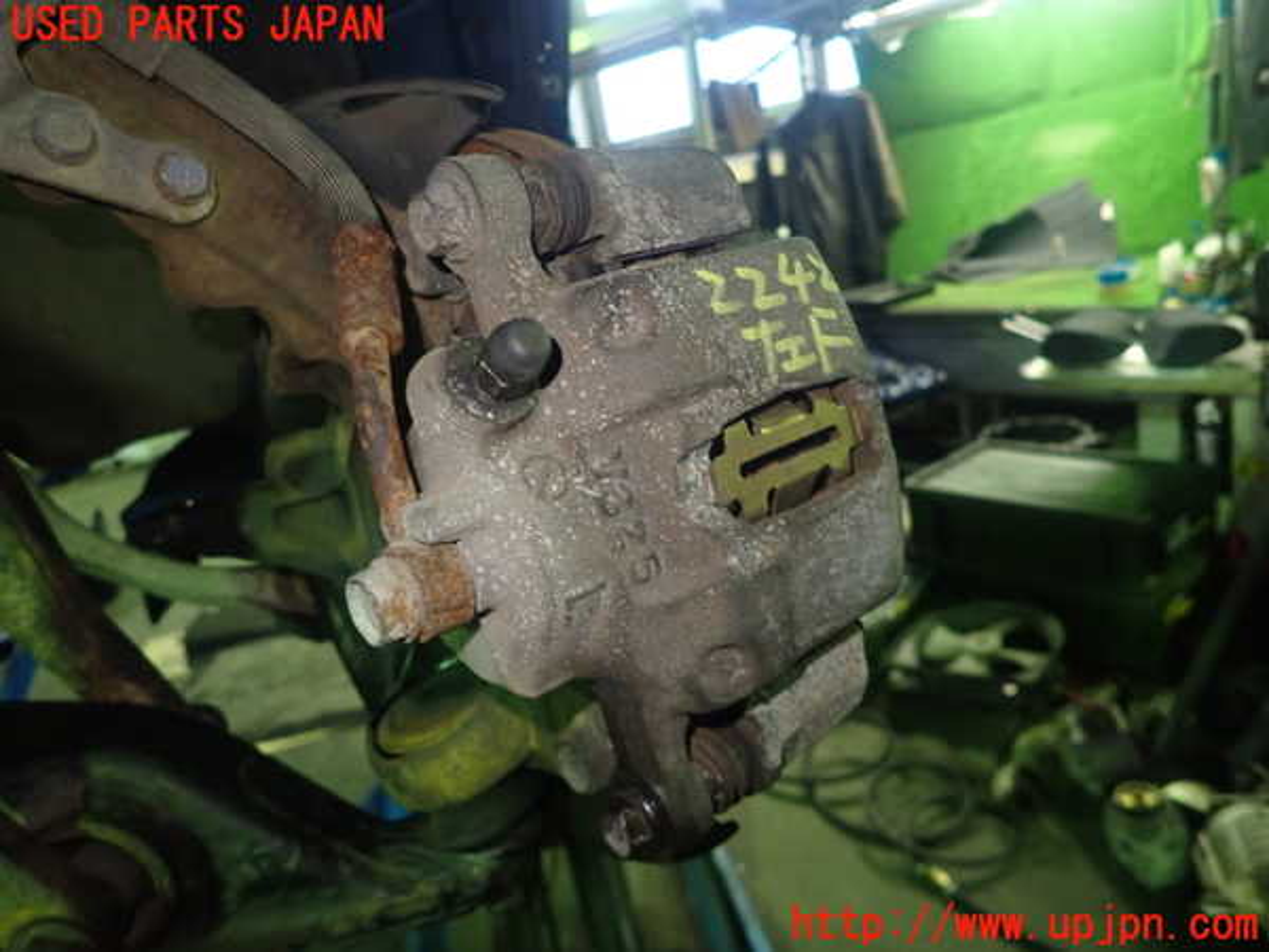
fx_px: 916
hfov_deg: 69.4
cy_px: 476
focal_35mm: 25
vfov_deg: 54.9
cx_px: 634
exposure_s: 1/30
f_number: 2
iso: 320
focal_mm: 4.5
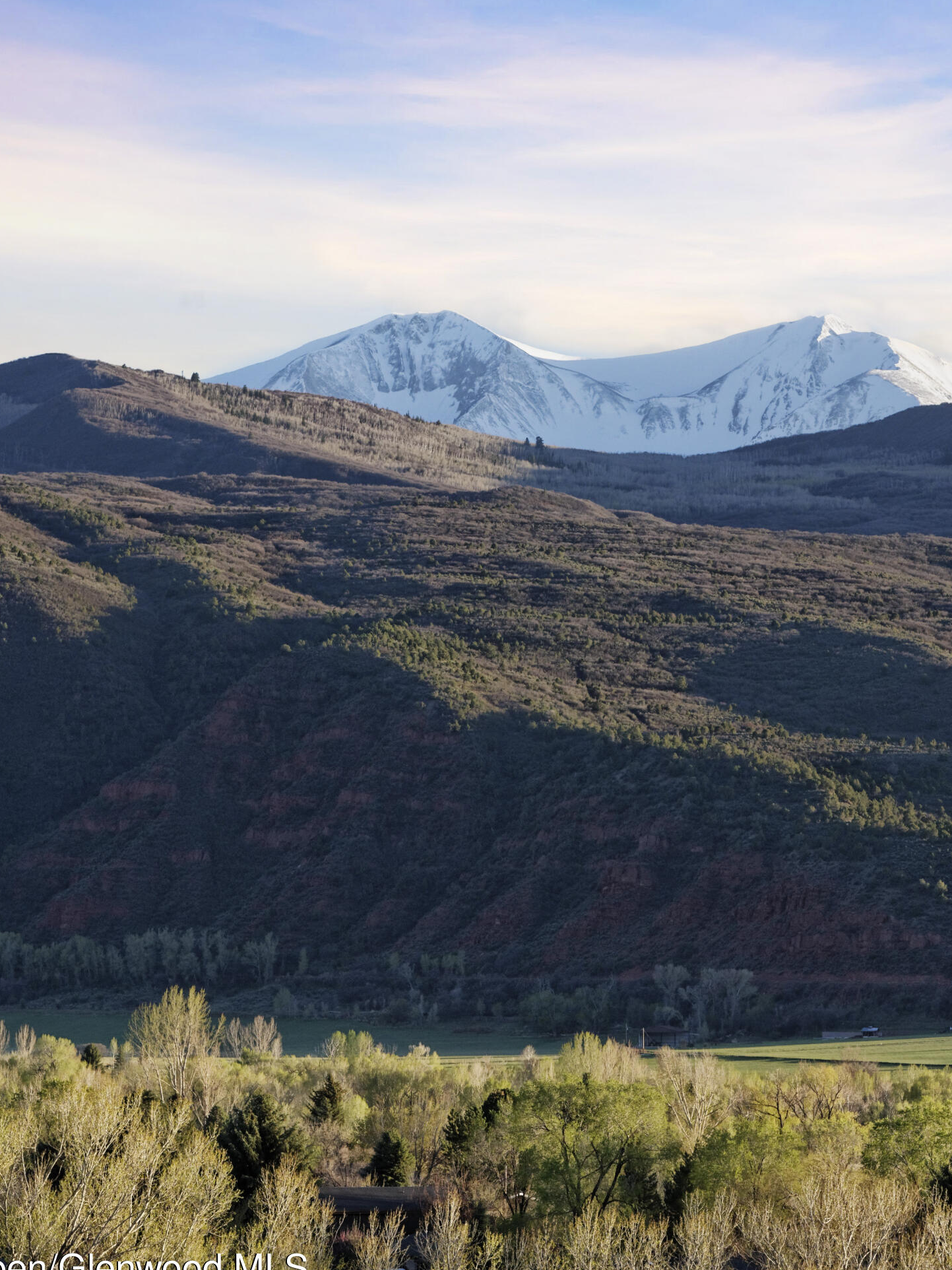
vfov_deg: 13.2
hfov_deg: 9.9
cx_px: 616
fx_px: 5500
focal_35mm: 150
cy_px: 657
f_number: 16
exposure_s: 1/160
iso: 640
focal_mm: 100
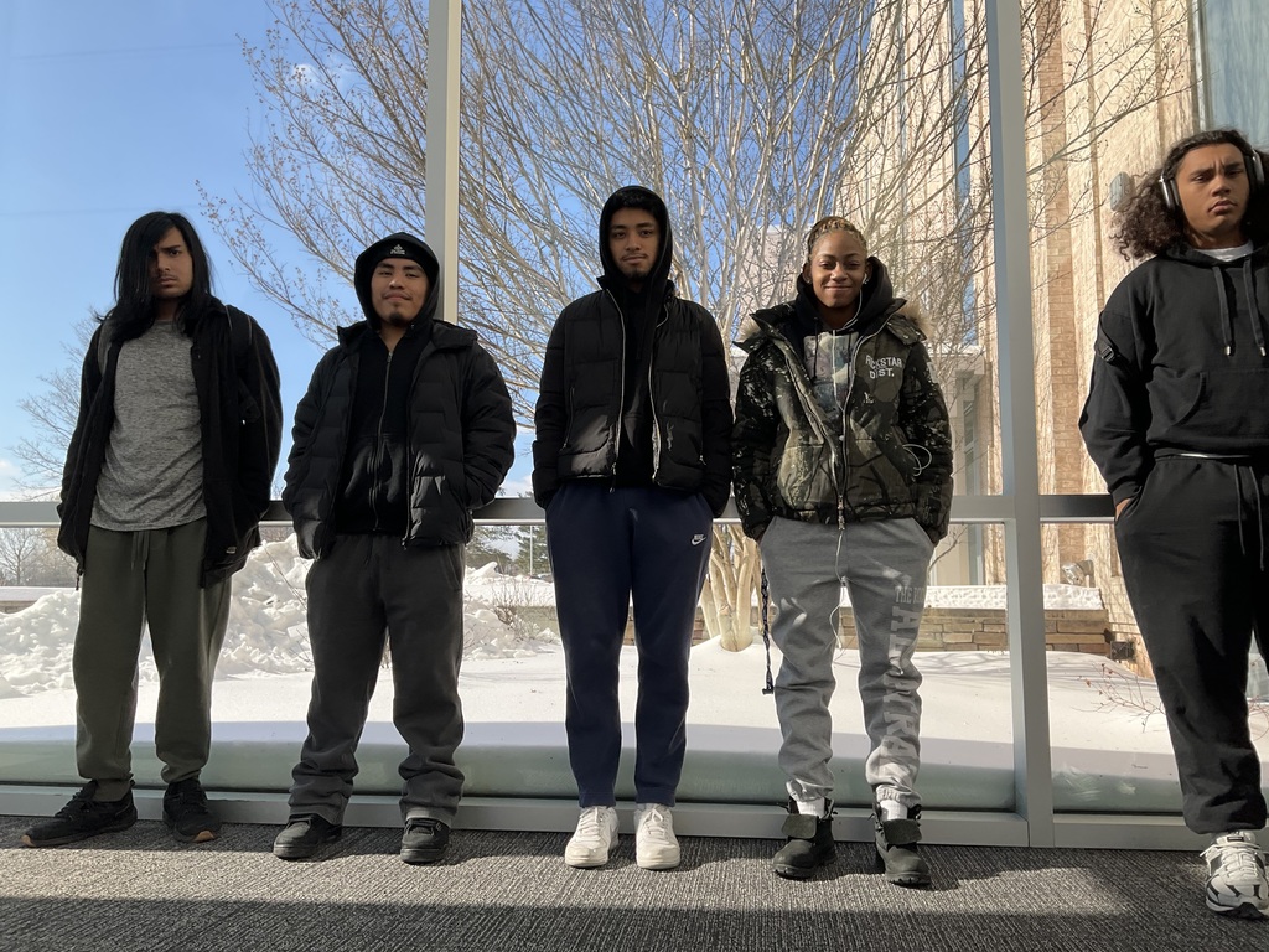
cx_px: 634
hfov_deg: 61.7
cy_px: 476
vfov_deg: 48.2
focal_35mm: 29
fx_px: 1063
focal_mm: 3
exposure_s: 1/1035
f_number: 1.8
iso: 25
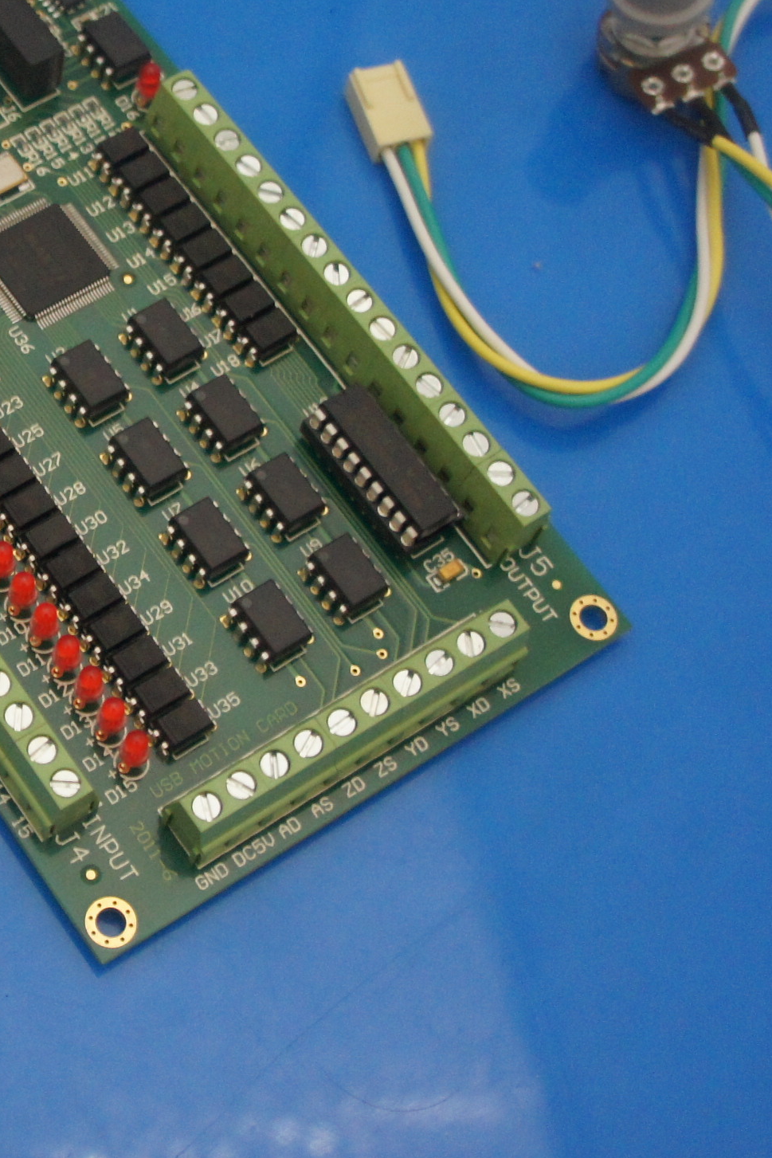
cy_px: 500
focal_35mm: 69
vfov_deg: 29.2
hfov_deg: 18.9
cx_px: -104
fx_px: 2219
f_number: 4
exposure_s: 1/8
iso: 1600
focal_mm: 20
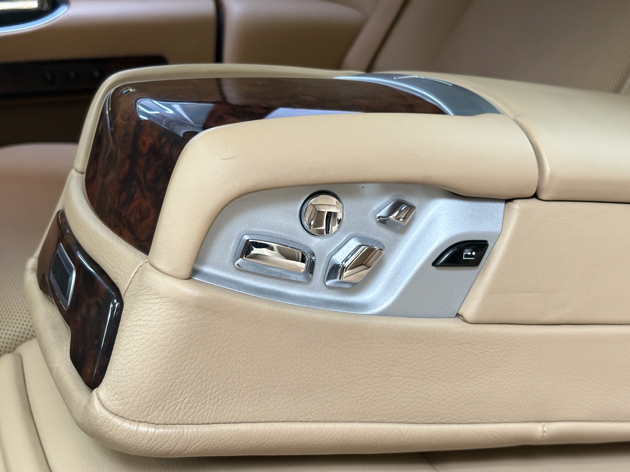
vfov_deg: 28.0
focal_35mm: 52
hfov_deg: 36.8
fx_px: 946
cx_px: 315
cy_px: 236
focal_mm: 5.96
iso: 250
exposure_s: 1/28
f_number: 1.6
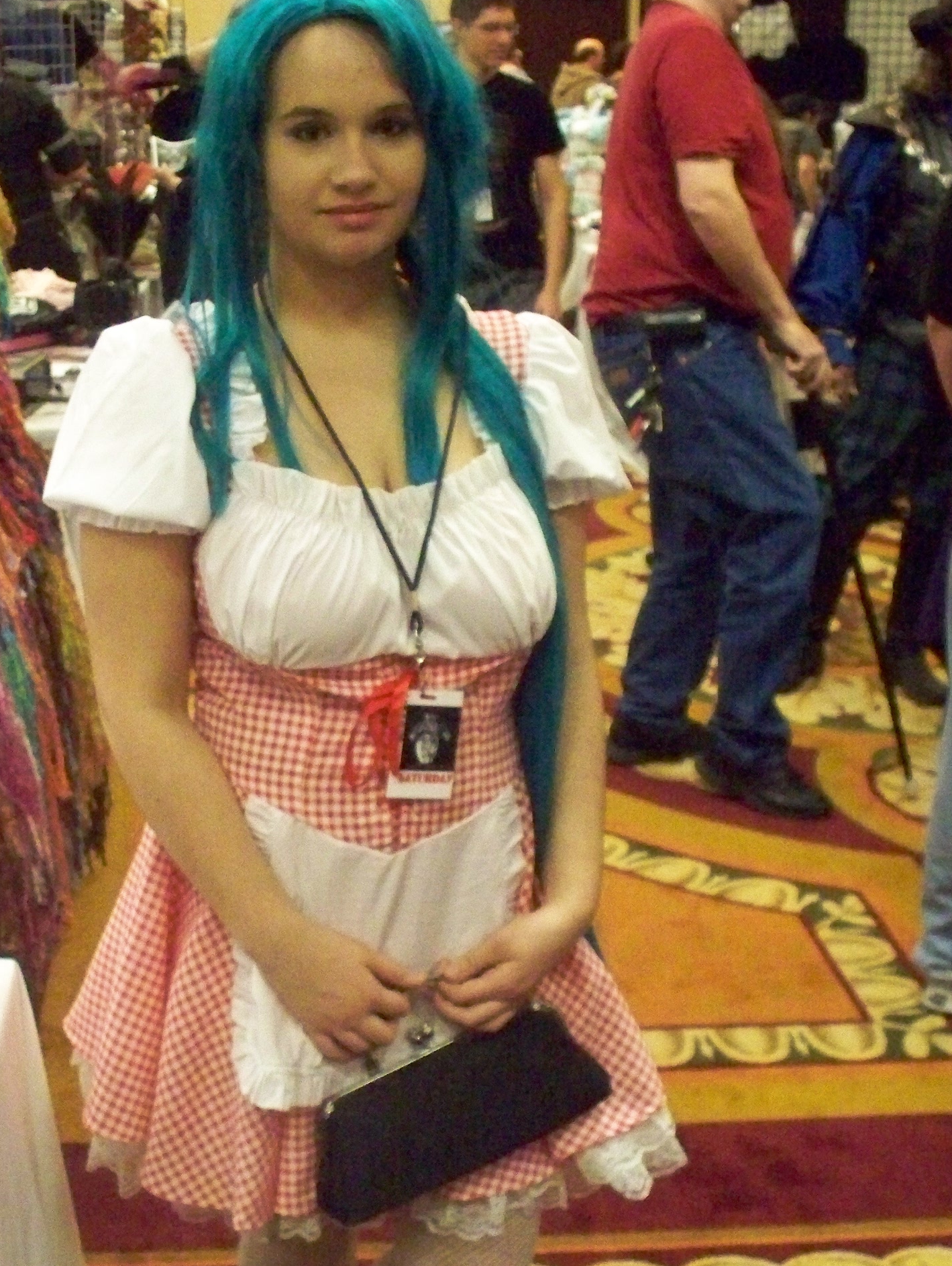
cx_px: 337
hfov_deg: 26.9
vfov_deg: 35.5
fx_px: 1977
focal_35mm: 54
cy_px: 726
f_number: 2.8
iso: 1600
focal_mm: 7.54
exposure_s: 1/60
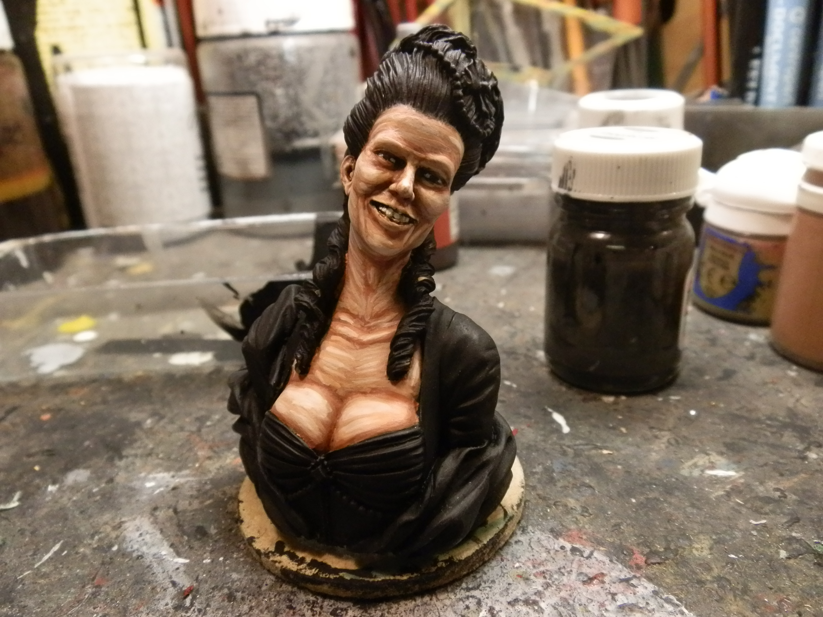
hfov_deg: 63.4
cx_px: 412
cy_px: 308
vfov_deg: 49.7
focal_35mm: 28
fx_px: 666
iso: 400
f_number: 3.1
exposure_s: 1/125
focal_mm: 5
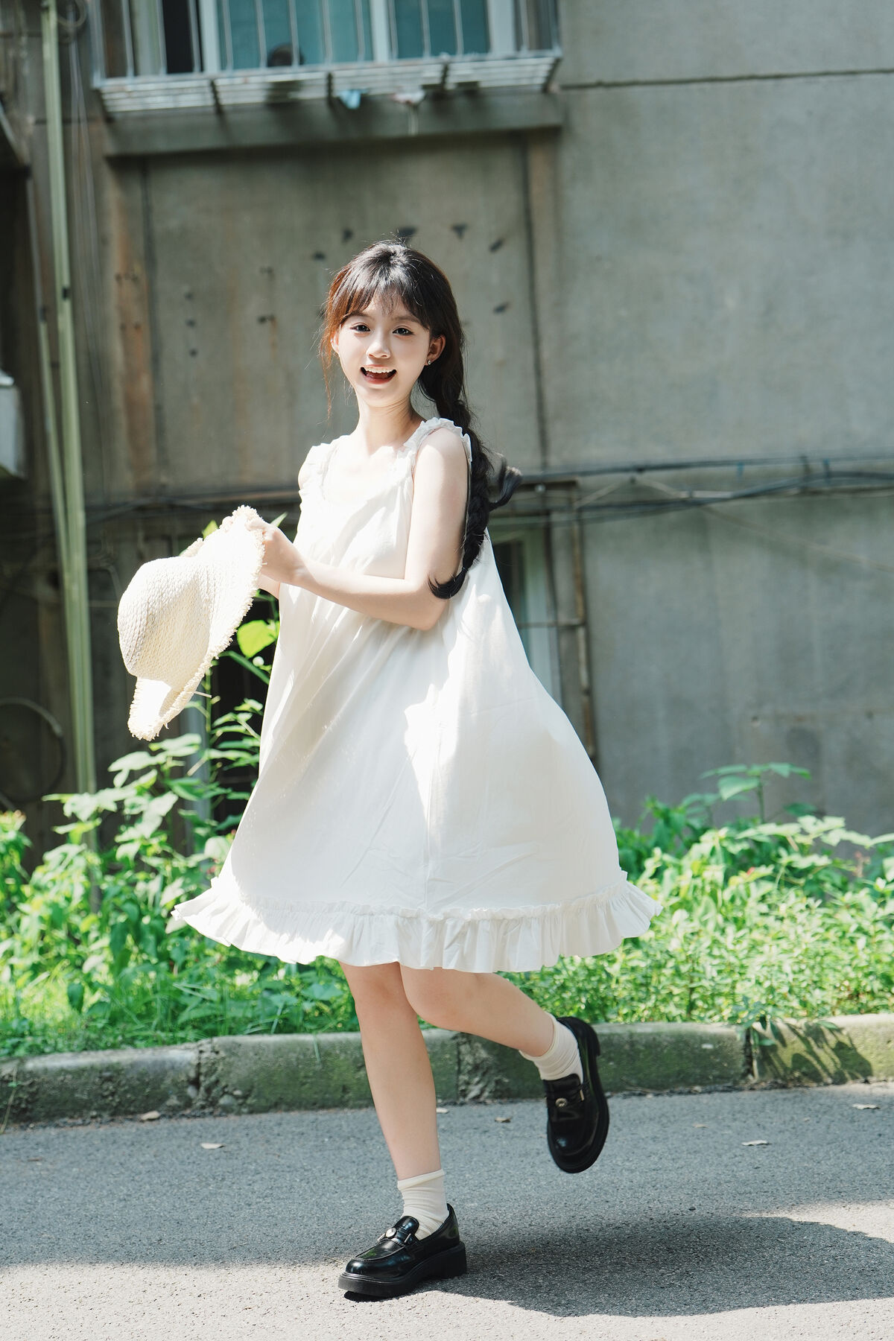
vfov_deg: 28.8
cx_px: 447
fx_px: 2607
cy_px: 670
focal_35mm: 70
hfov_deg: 19.5
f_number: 4
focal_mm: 70
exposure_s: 1/500
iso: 200
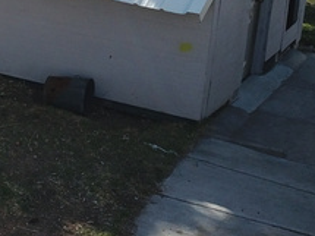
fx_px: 1128
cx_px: -132
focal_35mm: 124
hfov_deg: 14.9
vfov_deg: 11.8
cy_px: -10
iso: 100
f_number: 2.2
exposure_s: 1/669
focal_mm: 4.73
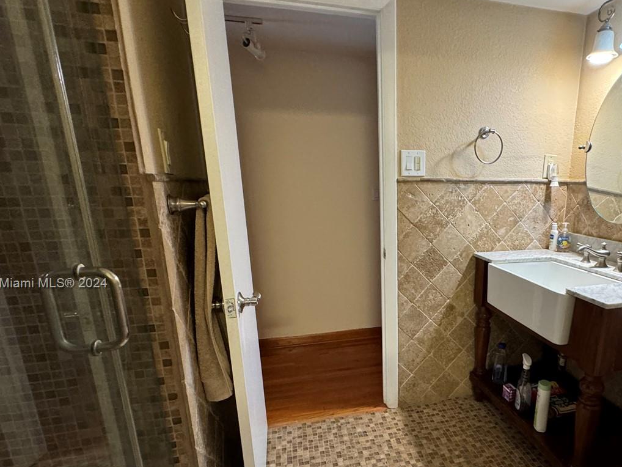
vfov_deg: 60.5
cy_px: 284
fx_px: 395
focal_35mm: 22
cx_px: 401
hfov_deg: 74.6
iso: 500
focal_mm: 2.22
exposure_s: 1/60
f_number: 2.2
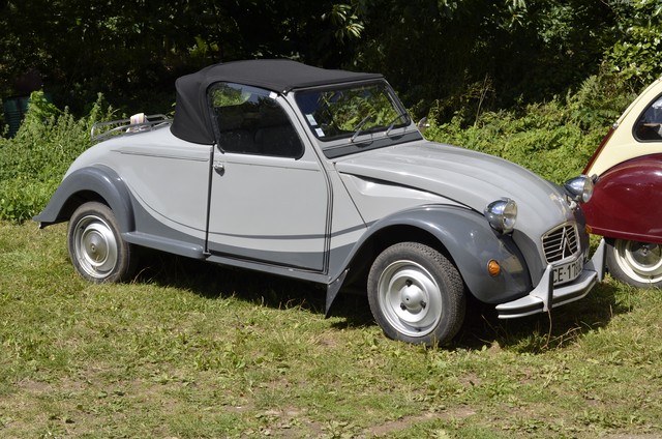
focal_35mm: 63
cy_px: 220
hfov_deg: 32.0
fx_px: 1156
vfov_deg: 21.5
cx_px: 331
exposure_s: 1/250
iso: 100
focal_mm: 42
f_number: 8
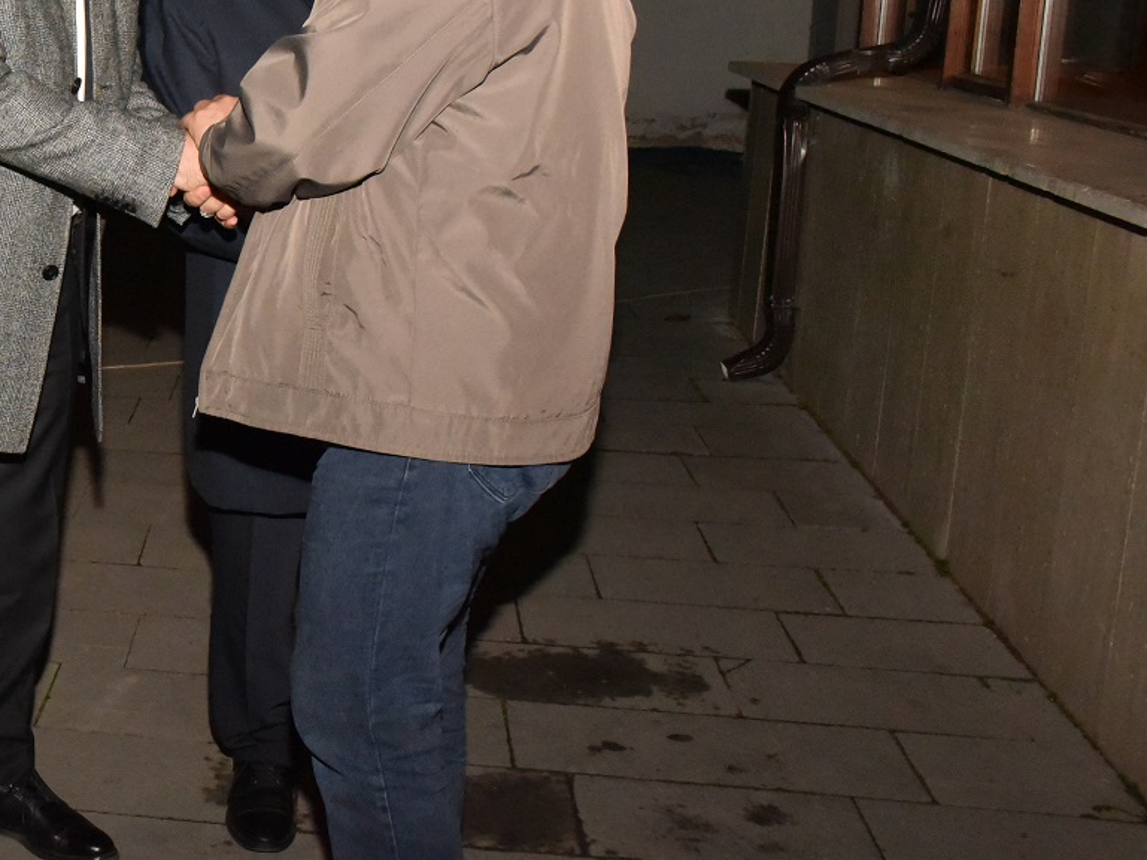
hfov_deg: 30.2
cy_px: 285
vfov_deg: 24.3
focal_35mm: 60
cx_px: 39
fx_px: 1988
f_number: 13
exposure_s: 1/60
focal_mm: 32
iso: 10000
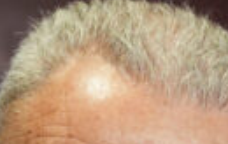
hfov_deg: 2.5
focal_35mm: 828
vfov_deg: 1.6
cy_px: 353
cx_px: -283
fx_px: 5158
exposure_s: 1/500
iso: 1250
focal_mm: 157
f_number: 2.8
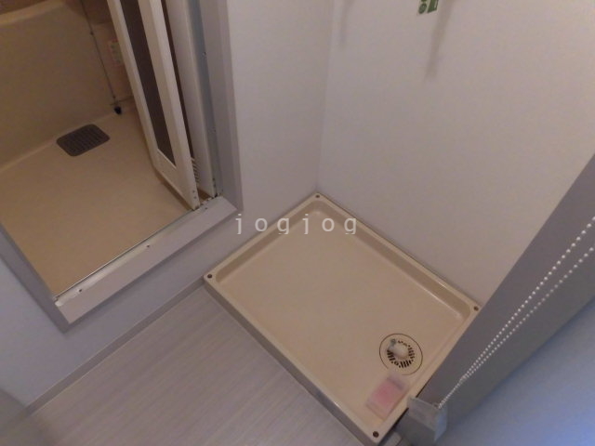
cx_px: 298
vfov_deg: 56.8
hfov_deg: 71.6
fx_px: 413
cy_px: 223
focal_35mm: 24
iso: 400
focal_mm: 4.3
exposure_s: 1/30
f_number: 3.1
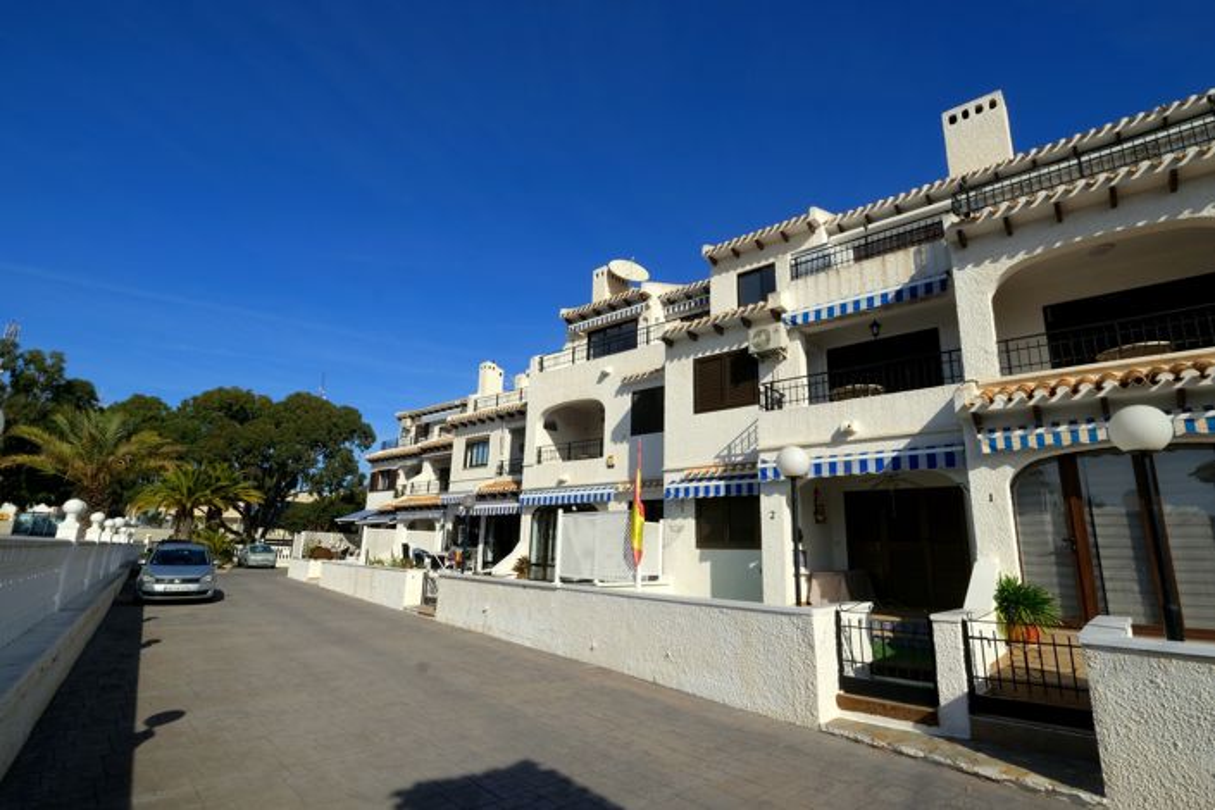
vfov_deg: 77.3
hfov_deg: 100.4
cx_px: 608
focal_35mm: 15
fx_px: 506
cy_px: 405
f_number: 18
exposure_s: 1/125
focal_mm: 10
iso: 125
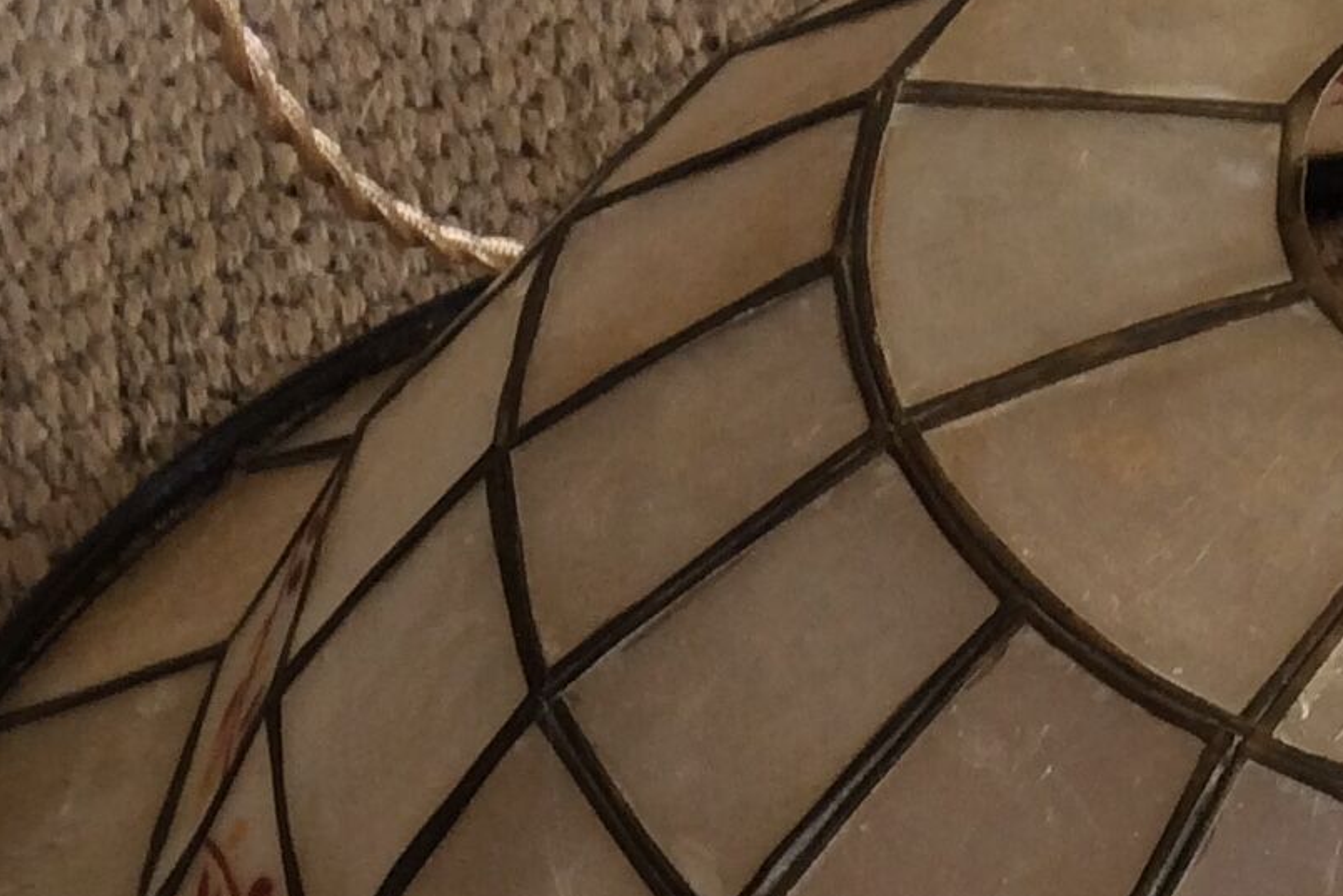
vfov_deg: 12.2
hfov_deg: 18.8
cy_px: 1308
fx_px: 3992
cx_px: 1169
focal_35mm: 107
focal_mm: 3.3
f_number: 2.4
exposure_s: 1/25
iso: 50
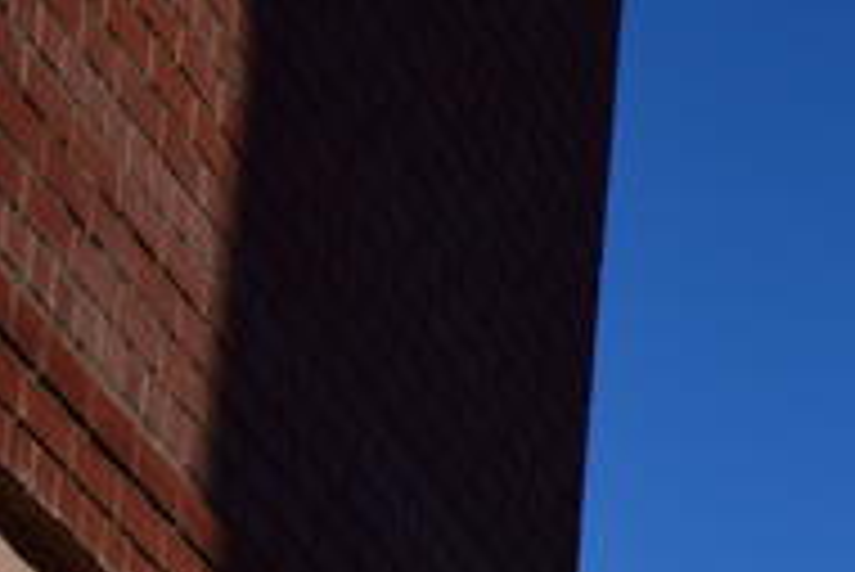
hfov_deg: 9.6
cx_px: 1953
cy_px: 905
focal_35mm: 192
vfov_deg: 7.0
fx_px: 4563
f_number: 10
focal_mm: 28
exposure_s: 1/400
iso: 100
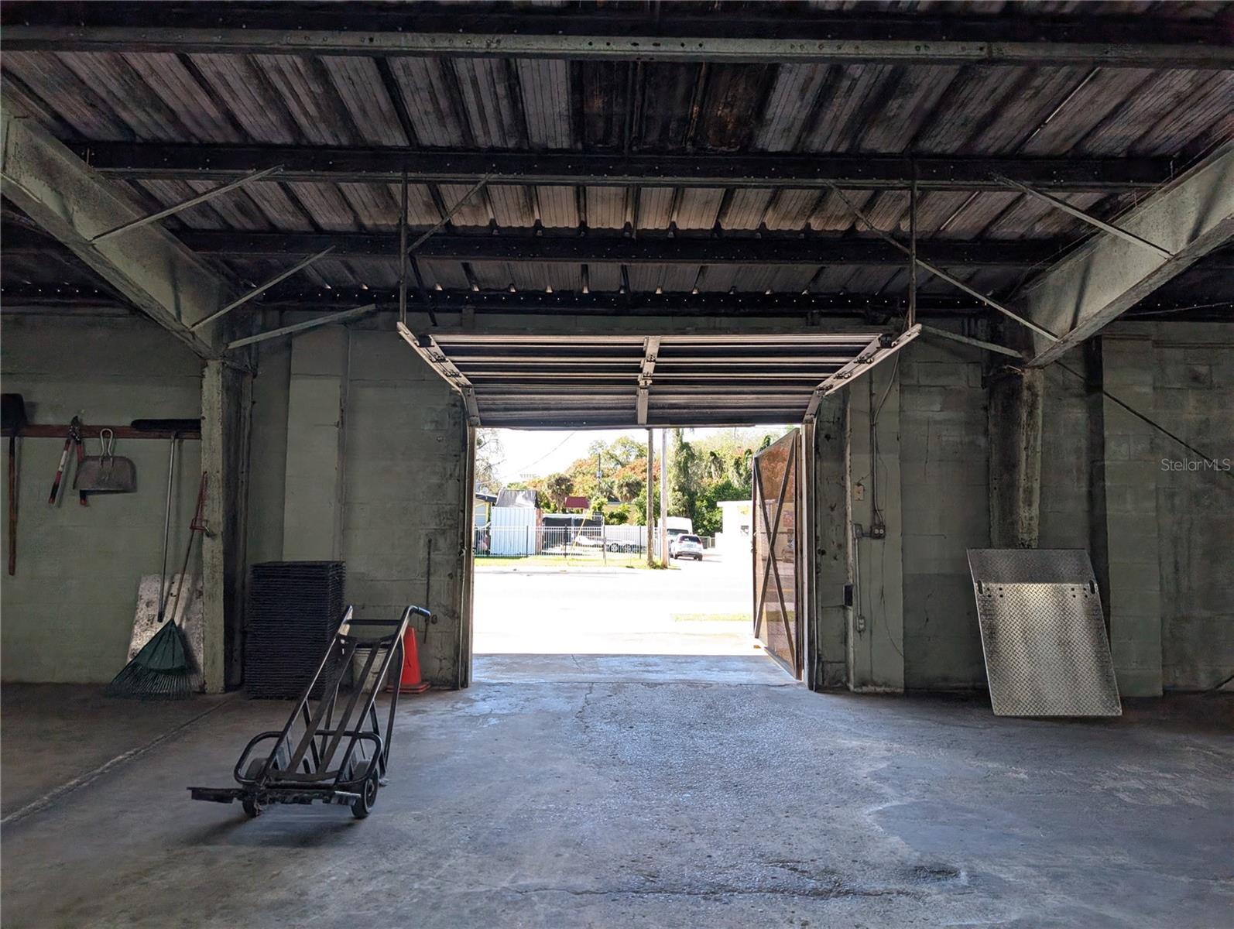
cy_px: 464
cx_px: 617
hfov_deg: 71.5
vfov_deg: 56.9
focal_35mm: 24
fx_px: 857
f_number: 1.68
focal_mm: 6.9
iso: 20
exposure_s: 1/120
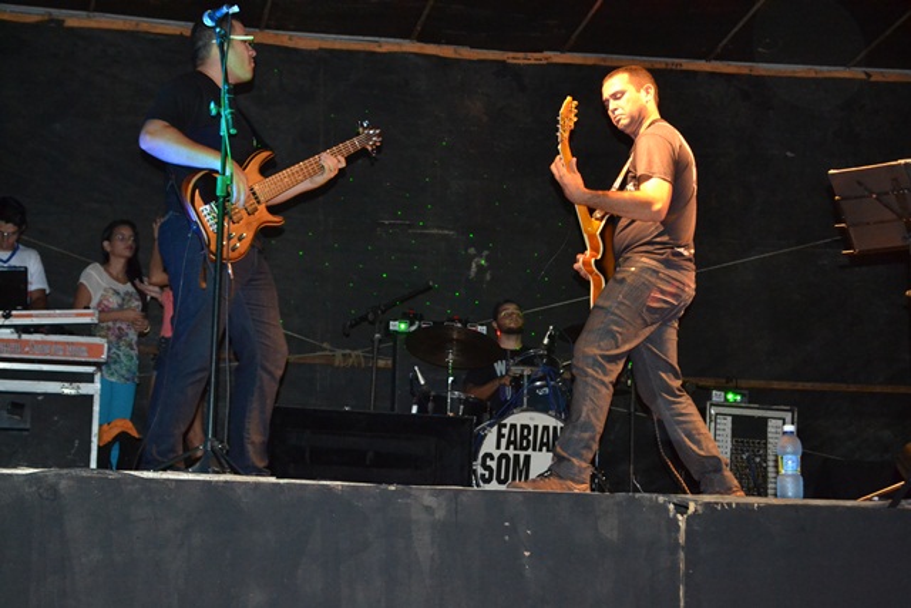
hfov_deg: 30.5
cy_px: 304
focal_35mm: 66
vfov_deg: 20.6
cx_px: 456
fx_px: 1670
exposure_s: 1/60
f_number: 5.3
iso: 3200
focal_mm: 44
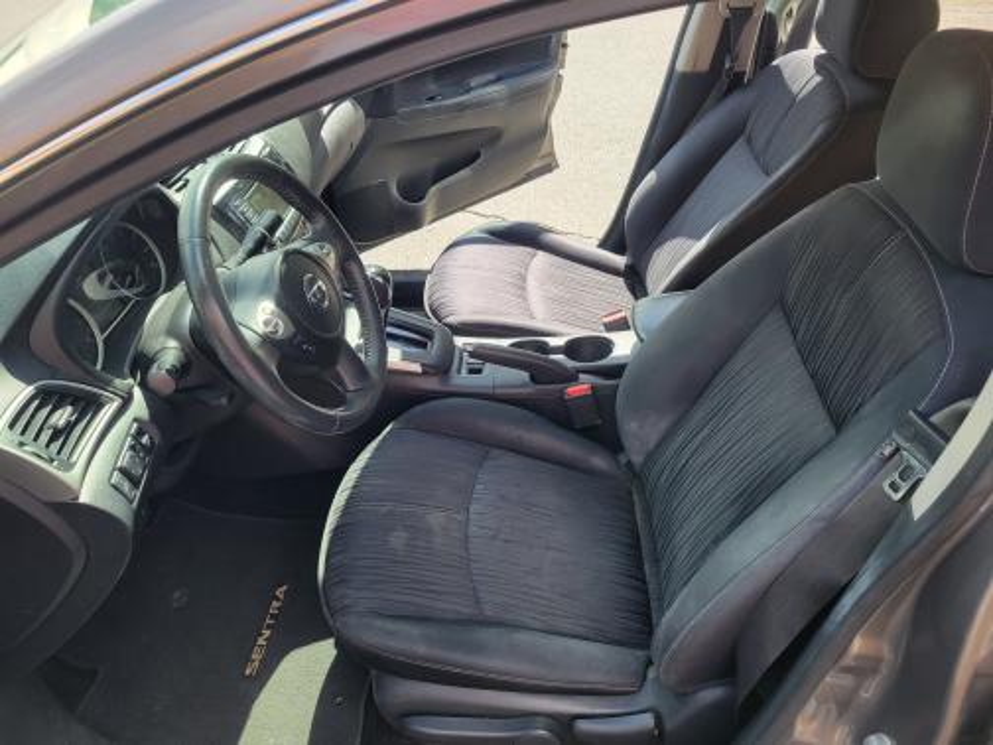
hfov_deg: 67.3
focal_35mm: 26
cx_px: 496
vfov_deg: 53.1
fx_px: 746
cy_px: 372
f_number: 1.8
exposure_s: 1/274
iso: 40
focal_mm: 5.4
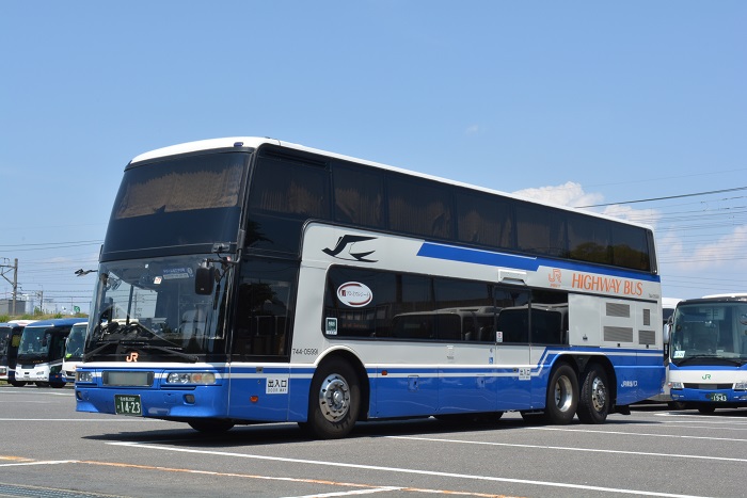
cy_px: 249
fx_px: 1090
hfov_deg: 37.8
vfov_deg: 25.8
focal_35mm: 52
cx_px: 374
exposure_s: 1/60
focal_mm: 35
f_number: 22
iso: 250
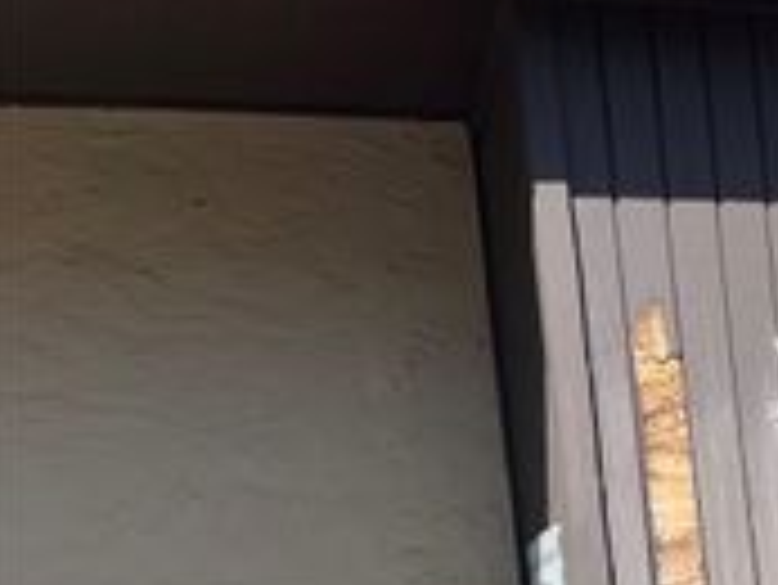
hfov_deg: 22.2
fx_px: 1687
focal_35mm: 75
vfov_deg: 18.6
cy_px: 695
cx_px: 1115
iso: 50
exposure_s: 1/2762
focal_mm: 5.7
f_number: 1.5
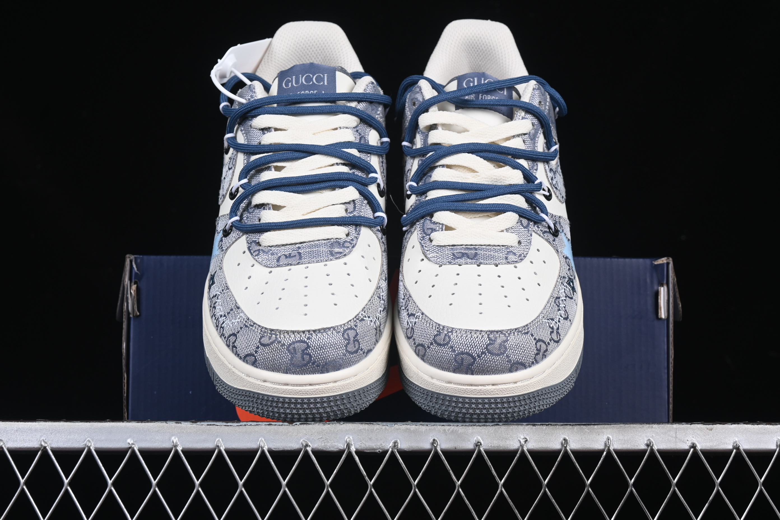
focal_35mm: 75
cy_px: 260
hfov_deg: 27.0
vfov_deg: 18.2
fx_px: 1625
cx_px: 390
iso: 160
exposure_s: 1/80
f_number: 8
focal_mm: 50
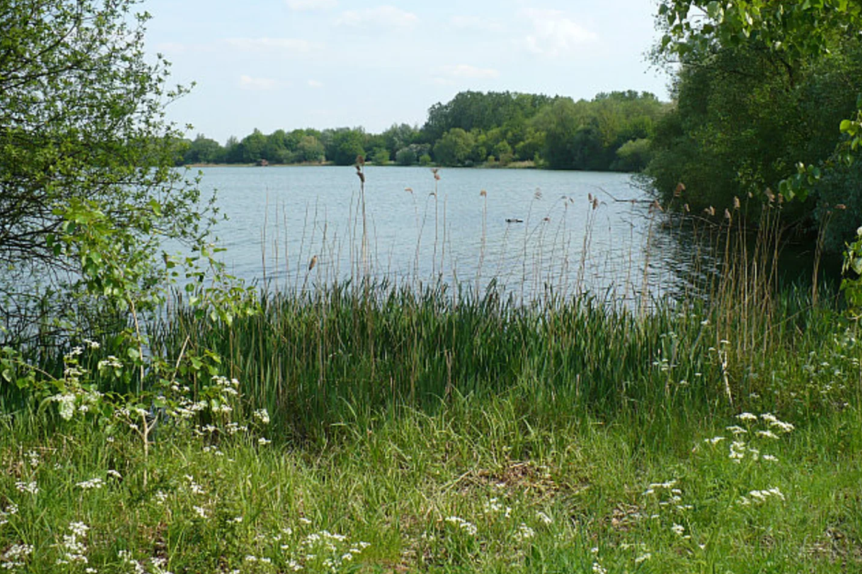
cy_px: 292
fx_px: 934
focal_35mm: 39
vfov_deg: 34.2
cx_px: 434
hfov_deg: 49.6
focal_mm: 6.1
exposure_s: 1/800
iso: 100
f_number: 2.8
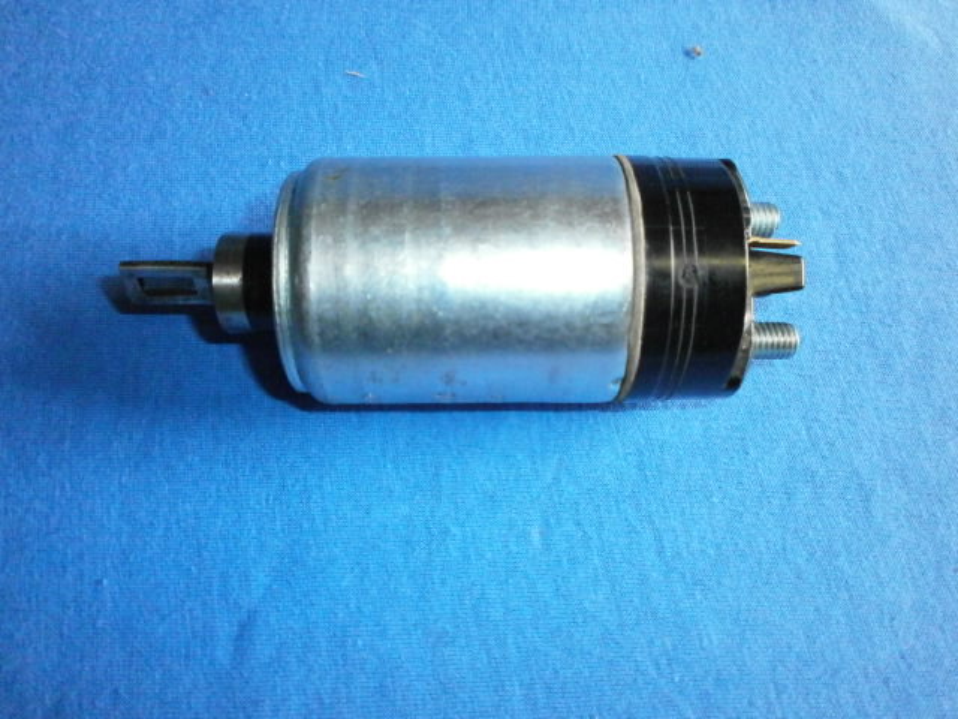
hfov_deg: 65.3
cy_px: 360
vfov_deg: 51.4
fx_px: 747
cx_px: 479
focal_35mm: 27
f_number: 2.9
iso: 640
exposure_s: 1/250
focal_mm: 4.8
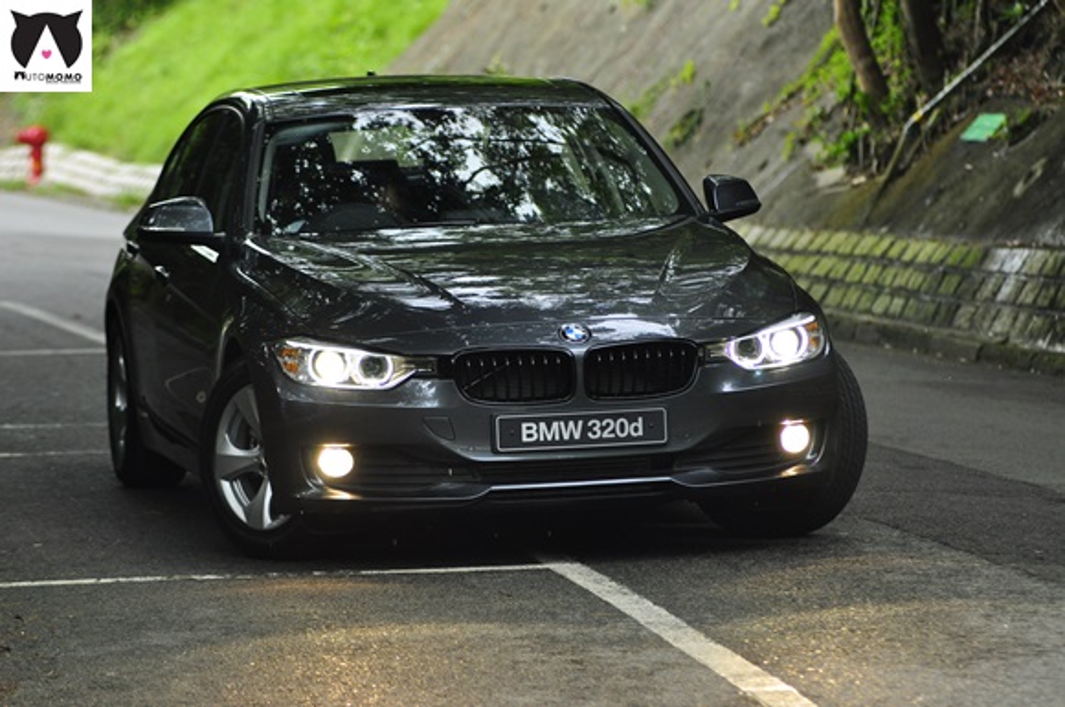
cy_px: 354
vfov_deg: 7.9
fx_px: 5140
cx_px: 532
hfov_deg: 11.8
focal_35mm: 174
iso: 1000
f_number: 3.5
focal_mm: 116
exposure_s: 1/250
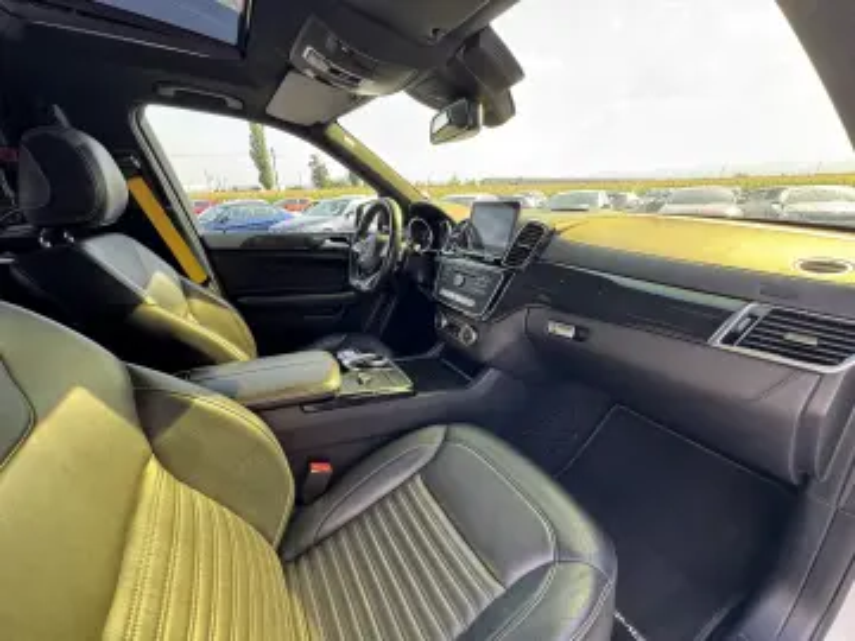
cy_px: 320
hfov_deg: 102.1
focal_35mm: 14
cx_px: 428
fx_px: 346
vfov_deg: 85.7
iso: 64
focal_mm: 2.22
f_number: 2.2
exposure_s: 1/99
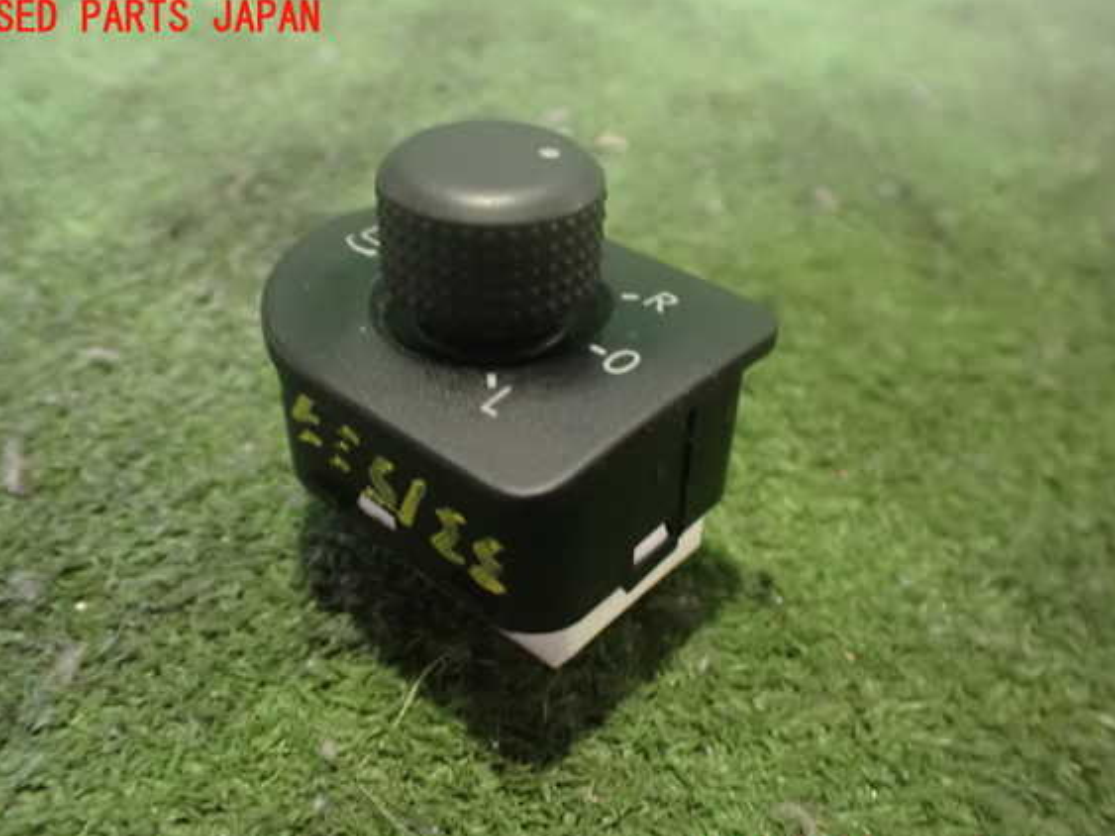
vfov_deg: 44.1
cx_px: 555
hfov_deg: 56.8
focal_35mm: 32
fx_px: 1031
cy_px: 440
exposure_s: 1/30
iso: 1600
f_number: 2.3
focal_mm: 5.4
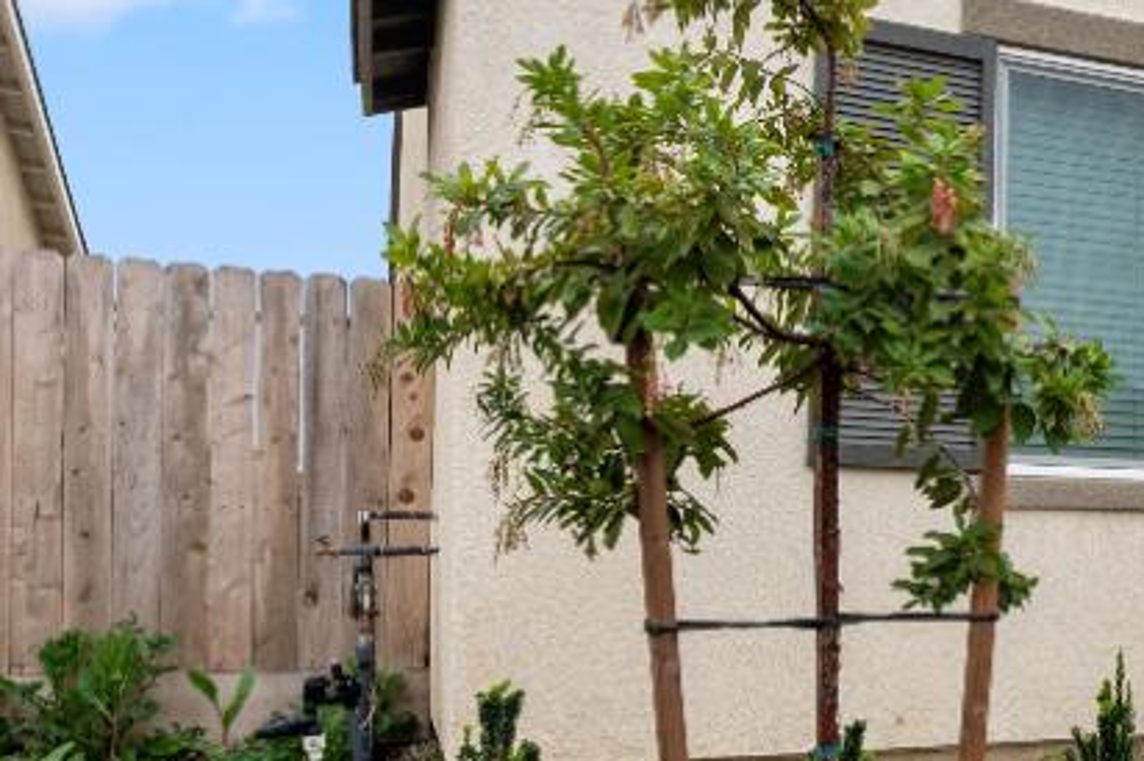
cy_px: 475
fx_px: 1619
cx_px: 1461
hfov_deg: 31.0
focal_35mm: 51
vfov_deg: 26.4
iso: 250
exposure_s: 1/320
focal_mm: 14
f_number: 9
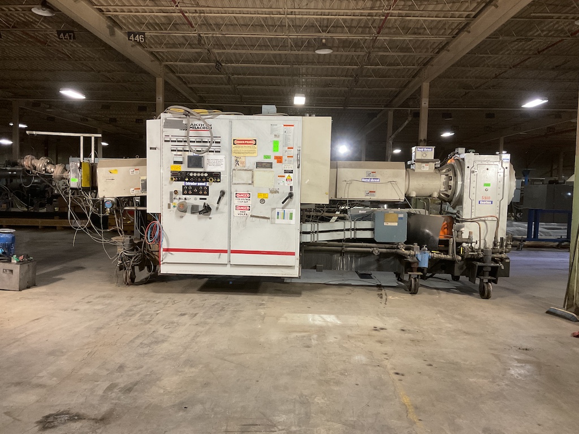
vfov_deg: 48.2
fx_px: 485
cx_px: 290
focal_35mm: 29
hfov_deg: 61.7
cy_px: 217
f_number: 1.8
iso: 250
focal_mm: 3
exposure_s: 1/40
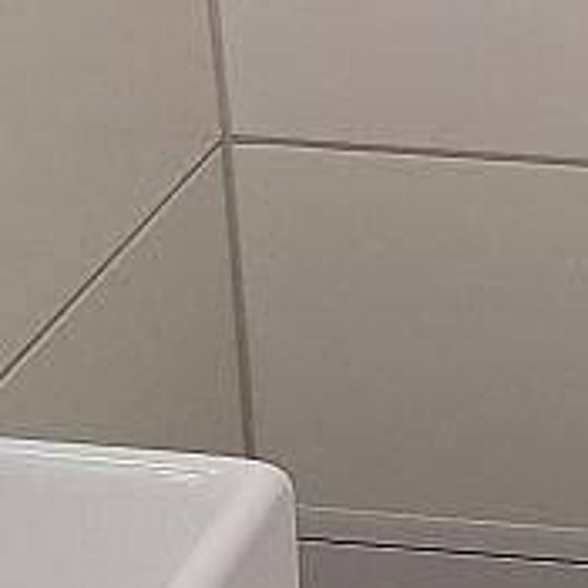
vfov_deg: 10.3
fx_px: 3229
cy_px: -64
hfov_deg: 10.1
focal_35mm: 168
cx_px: 860
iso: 160
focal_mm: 4.32
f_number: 2.4
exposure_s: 1/50
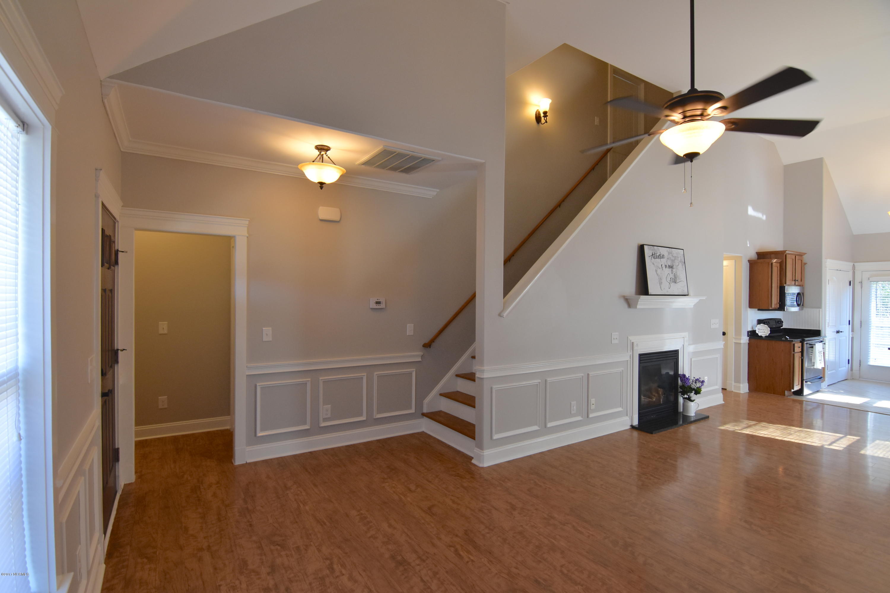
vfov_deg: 72.1
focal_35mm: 16
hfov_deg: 95.0
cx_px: 445
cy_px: 296
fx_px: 408
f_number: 5
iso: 800
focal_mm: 11
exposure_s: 1/100
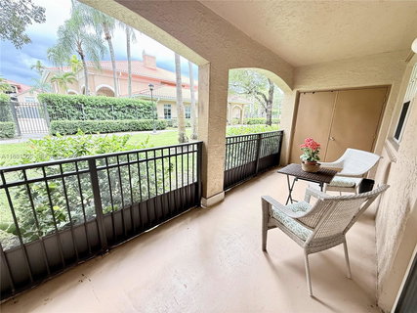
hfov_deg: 102.1
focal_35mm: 14
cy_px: 156
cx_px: 208
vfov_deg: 85.6
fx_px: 169
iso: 100
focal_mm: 2.22
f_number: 2.2
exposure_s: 1/99
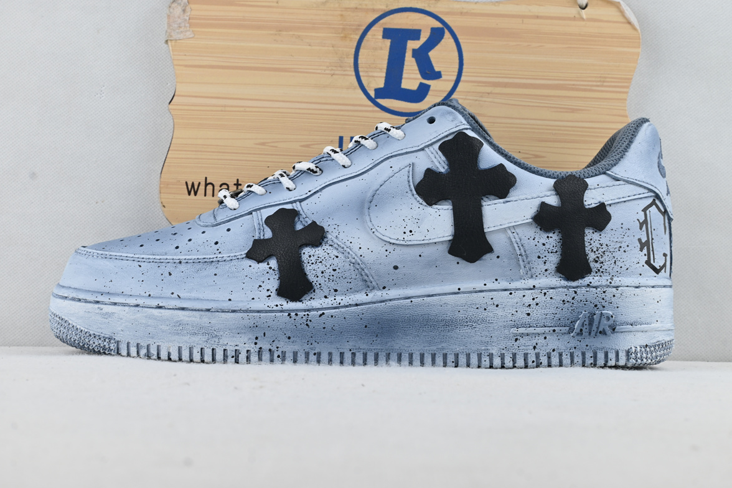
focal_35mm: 50
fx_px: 1012
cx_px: 364
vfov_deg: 27.1
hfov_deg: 39.8
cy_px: 245
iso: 100
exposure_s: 1/15
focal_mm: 32.5
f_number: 10
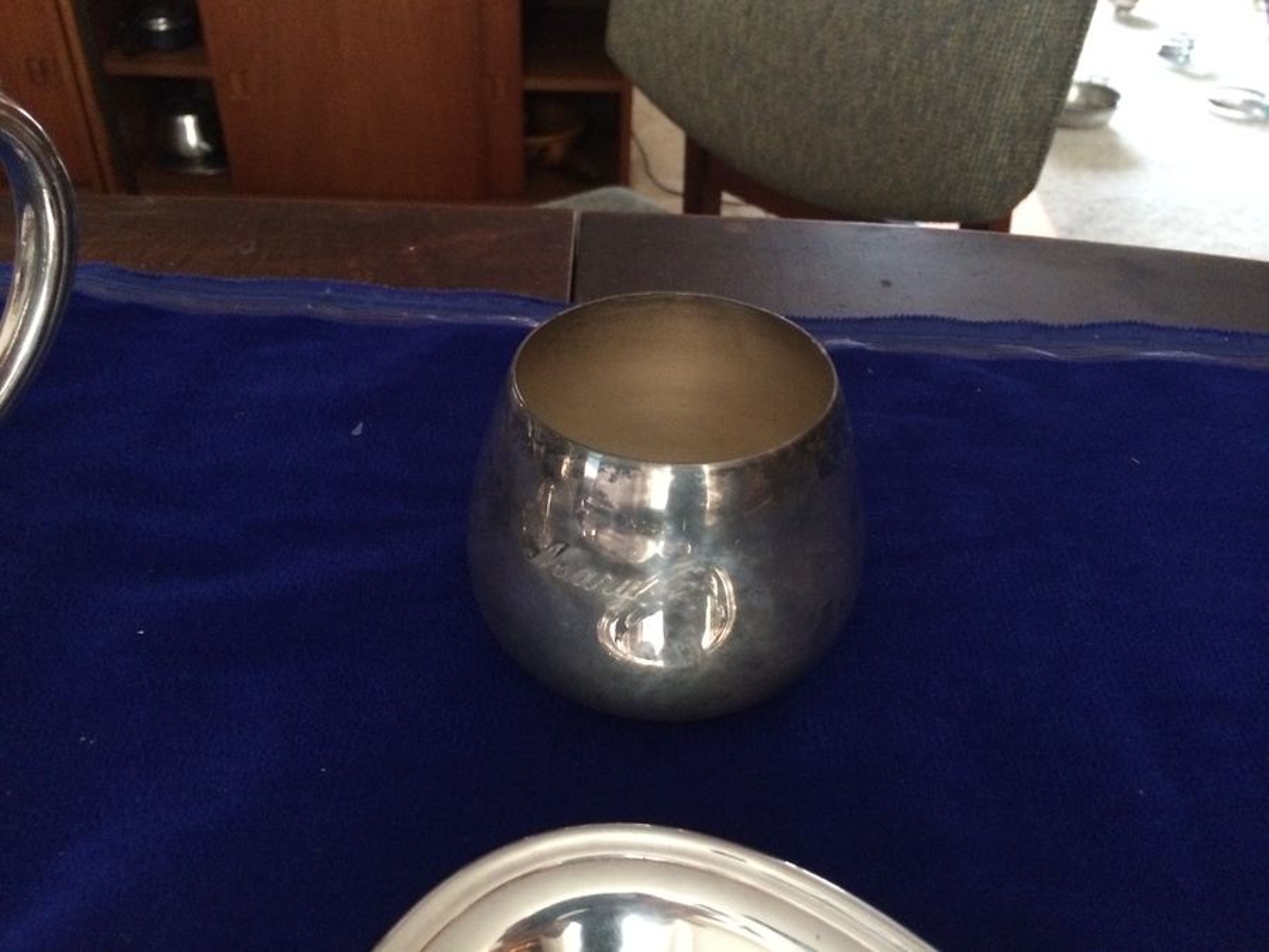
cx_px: 634
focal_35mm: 30
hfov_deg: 60.0
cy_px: 476
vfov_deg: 46.8
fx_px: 1100
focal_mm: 4.12
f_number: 2.2
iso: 320
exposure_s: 1/15
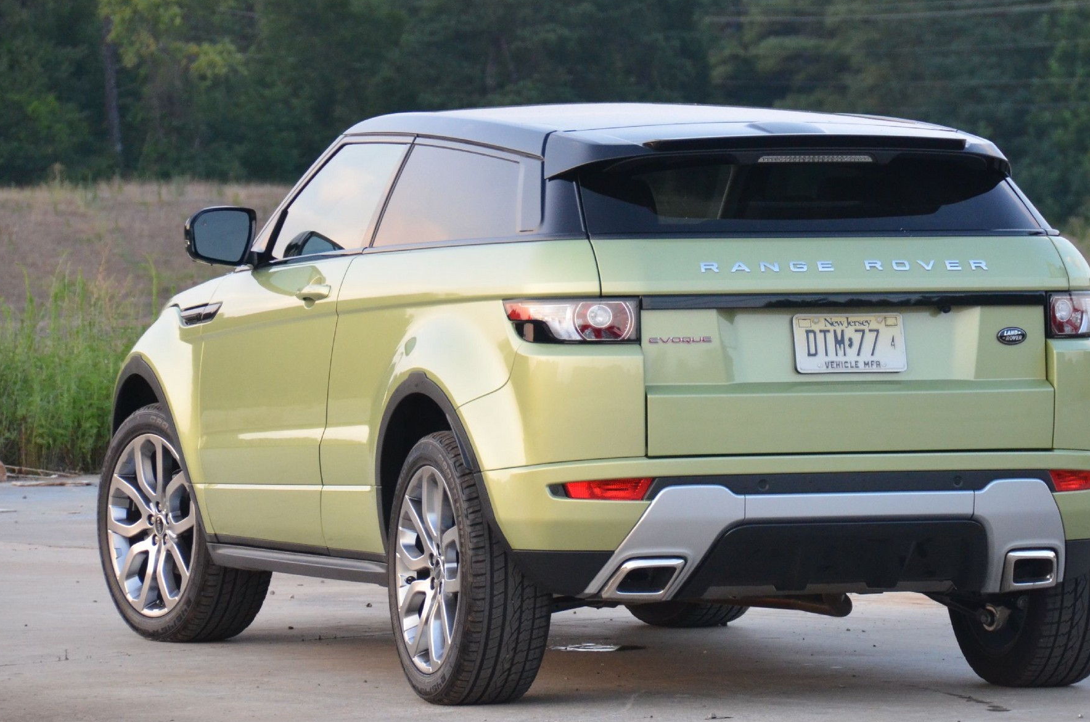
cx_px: 684
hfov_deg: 9.3
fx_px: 6729
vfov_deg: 6.1
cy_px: 366
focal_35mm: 223
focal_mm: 105
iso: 1600
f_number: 5.3
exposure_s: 1/320
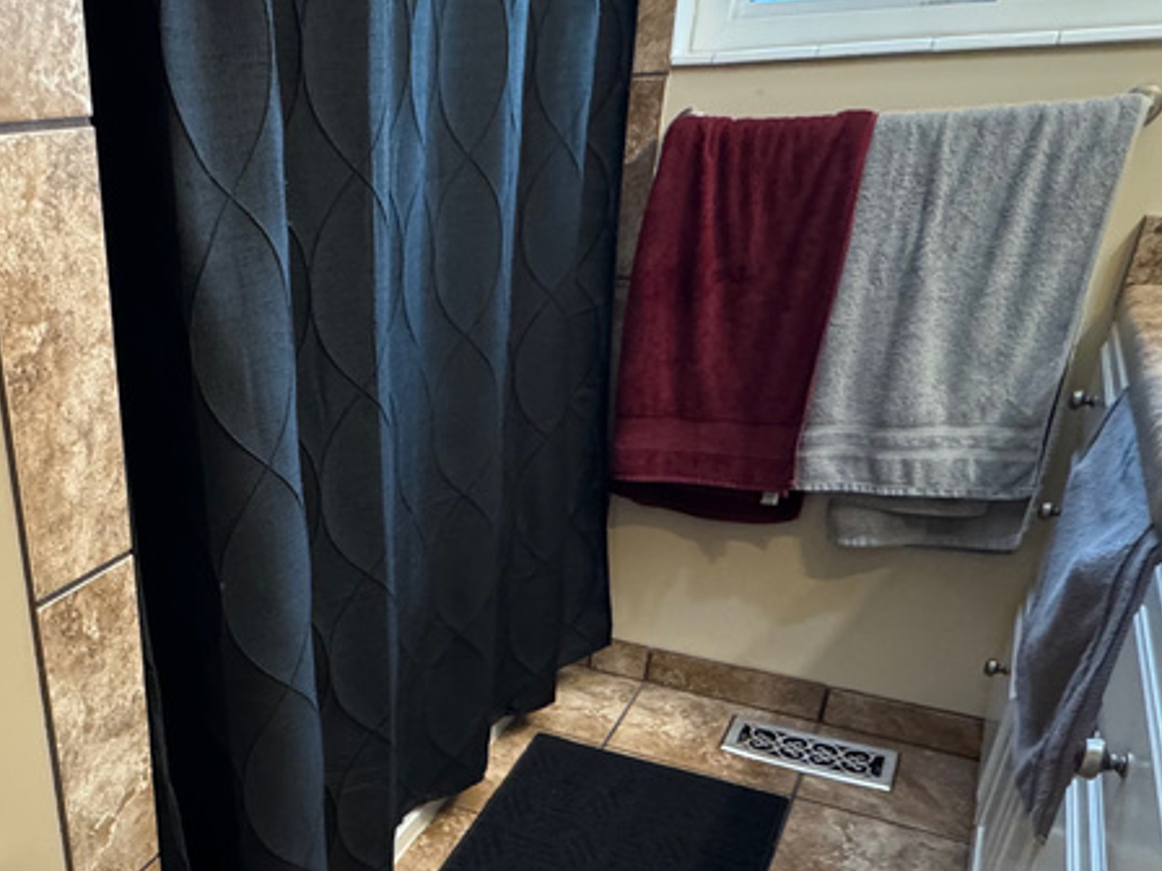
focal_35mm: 32
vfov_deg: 42.7
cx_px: 200
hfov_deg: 52.4
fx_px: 1074
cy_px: 658
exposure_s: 1/60
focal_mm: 2.22
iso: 640
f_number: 2.2
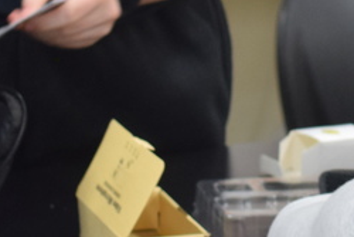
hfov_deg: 6.7
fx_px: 3020
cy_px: -107
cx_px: 445
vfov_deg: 4.5
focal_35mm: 307
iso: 720
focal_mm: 50
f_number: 4
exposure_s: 1/60
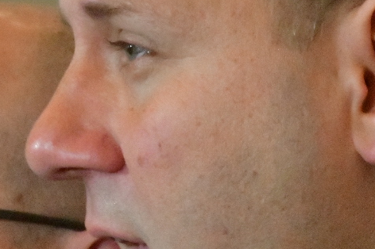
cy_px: 112
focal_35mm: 687
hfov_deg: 3.0
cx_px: 69
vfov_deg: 2.0
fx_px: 7151
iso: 14400
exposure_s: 1/60
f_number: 22
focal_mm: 200
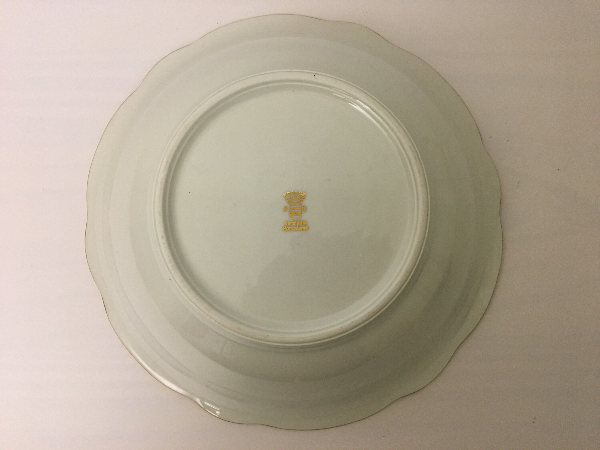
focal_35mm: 29
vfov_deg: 48.2
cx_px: 300
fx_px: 503
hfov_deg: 61.7
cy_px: 225
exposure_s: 1/33
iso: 160
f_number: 2.2
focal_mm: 4.15
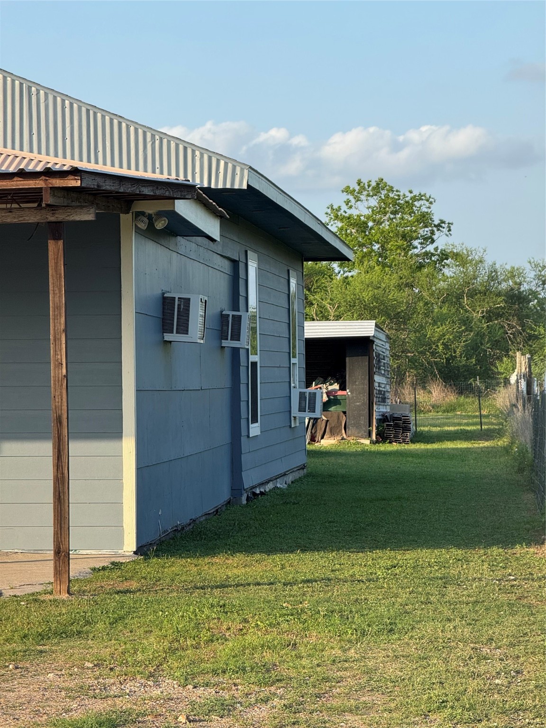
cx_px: 273
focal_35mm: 120
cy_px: 364
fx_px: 2524
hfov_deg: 12.3
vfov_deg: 16.4
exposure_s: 1/459
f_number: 2.8
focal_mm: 15.66
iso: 50
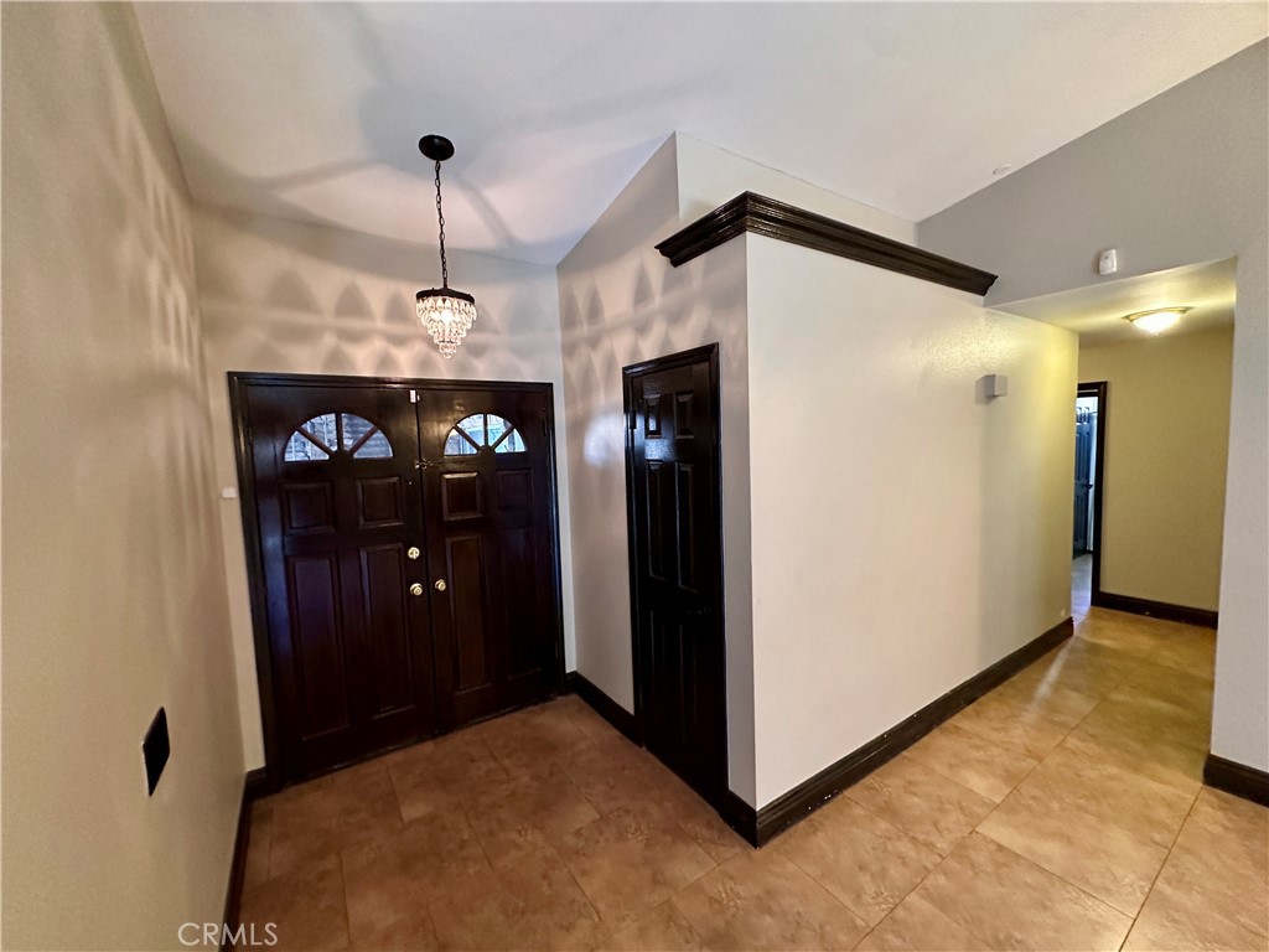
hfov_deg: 102.1
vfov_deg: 85.7
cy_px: 476
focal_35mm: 14
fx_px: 513
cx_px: 634
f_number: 2.2
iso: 800
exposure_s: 1/60
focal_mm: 2.22
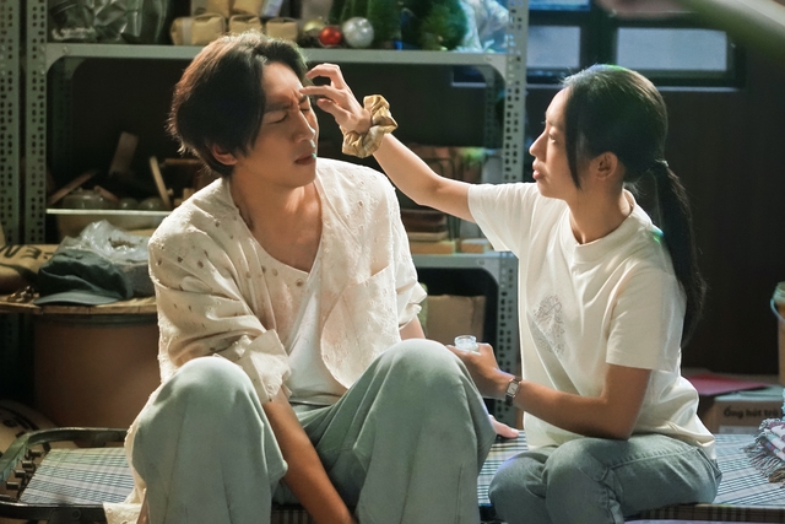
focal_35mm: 82
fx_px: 1788
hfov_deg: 24.8
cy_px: 262
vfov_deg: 16.7
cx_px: 392
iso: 3200
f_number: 2
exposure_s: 1/125
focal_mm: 55
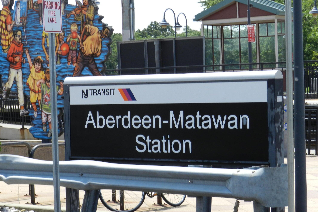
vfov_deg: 11.4
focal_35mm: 120
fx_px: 1060
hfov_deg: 17.1
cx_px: 159
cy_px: 118
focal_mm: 20.5
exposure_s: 1/500
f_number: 4.8
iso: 160
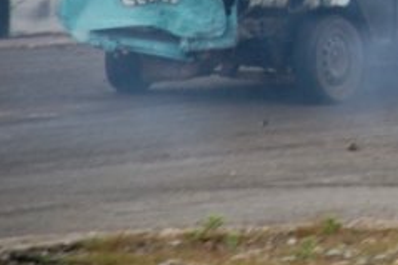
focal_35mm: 541
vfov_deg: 2.5
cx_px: 476
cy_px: -57
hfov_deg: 3.8
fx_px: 5980
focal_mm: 135
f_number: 6
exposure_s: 1/200
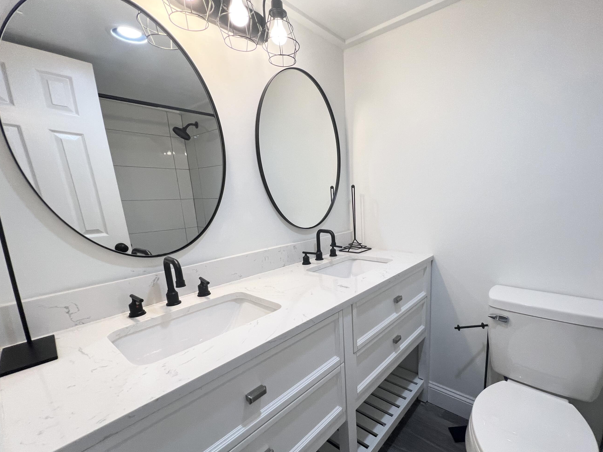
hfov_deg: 97.5
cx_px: 345
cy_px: 258
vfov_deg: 81.3
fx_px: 261
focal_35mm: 15
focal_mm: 1.57
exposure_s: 1/120
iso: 100
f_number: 1.8
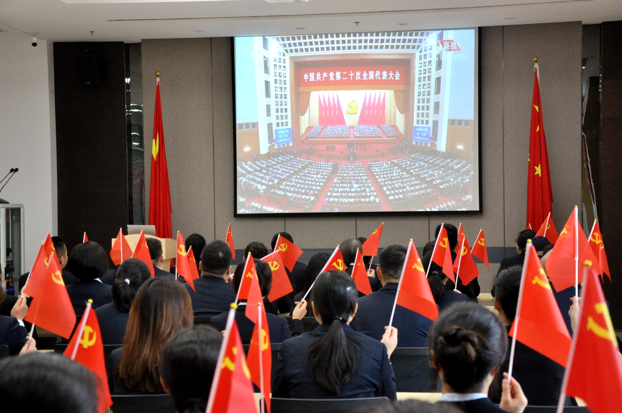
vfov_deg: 20.1
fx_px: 1165
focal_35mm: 68
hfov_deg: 29.9
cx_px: 311
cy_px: 206
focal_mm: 45
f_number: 6.3
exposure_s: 1/80
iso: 1000
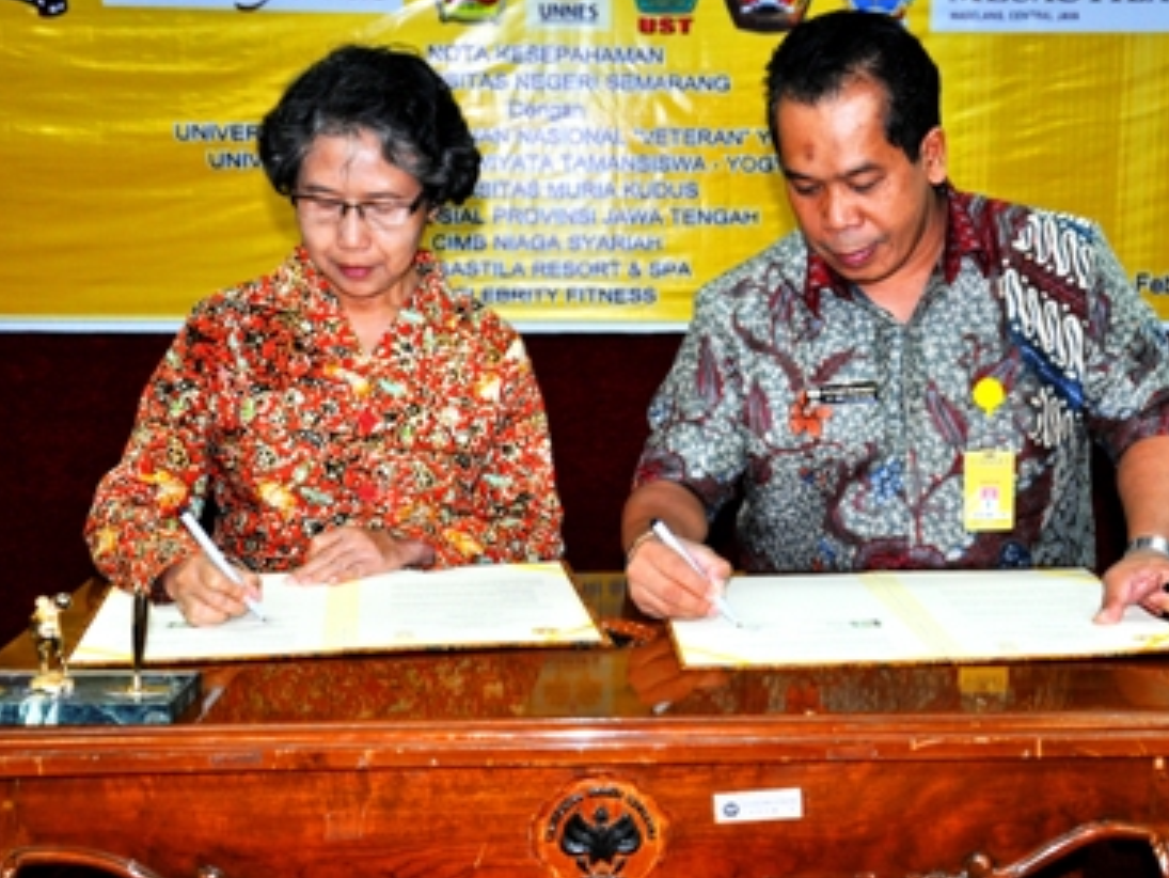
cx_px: 698
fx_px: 1790
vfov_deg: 27.5
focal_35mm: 53
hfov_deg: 36.0
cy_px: 439
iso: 800
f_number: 4.2
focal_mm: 30
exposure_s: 1/60
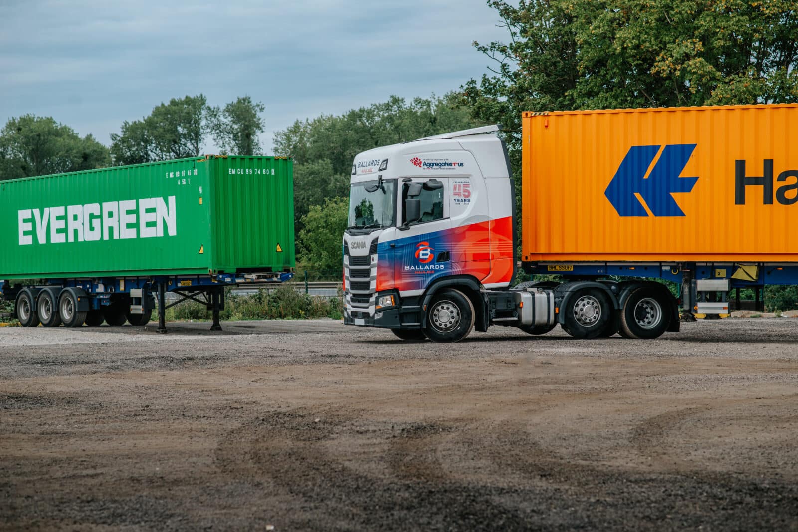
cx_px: 399
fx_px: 1885
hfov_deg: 23.9
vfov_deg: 16.1
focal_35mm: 85
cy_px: 266
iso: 250
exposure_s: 1/1600
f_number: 4
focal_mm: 85
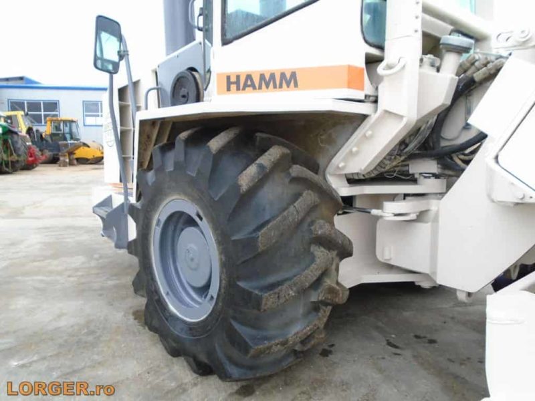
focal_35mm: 26
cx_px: 268
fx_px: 402
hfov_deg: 67.3
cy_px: 200
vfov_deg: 53.1
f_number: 3.2
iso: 100
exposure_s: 1/80
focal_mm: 4.6
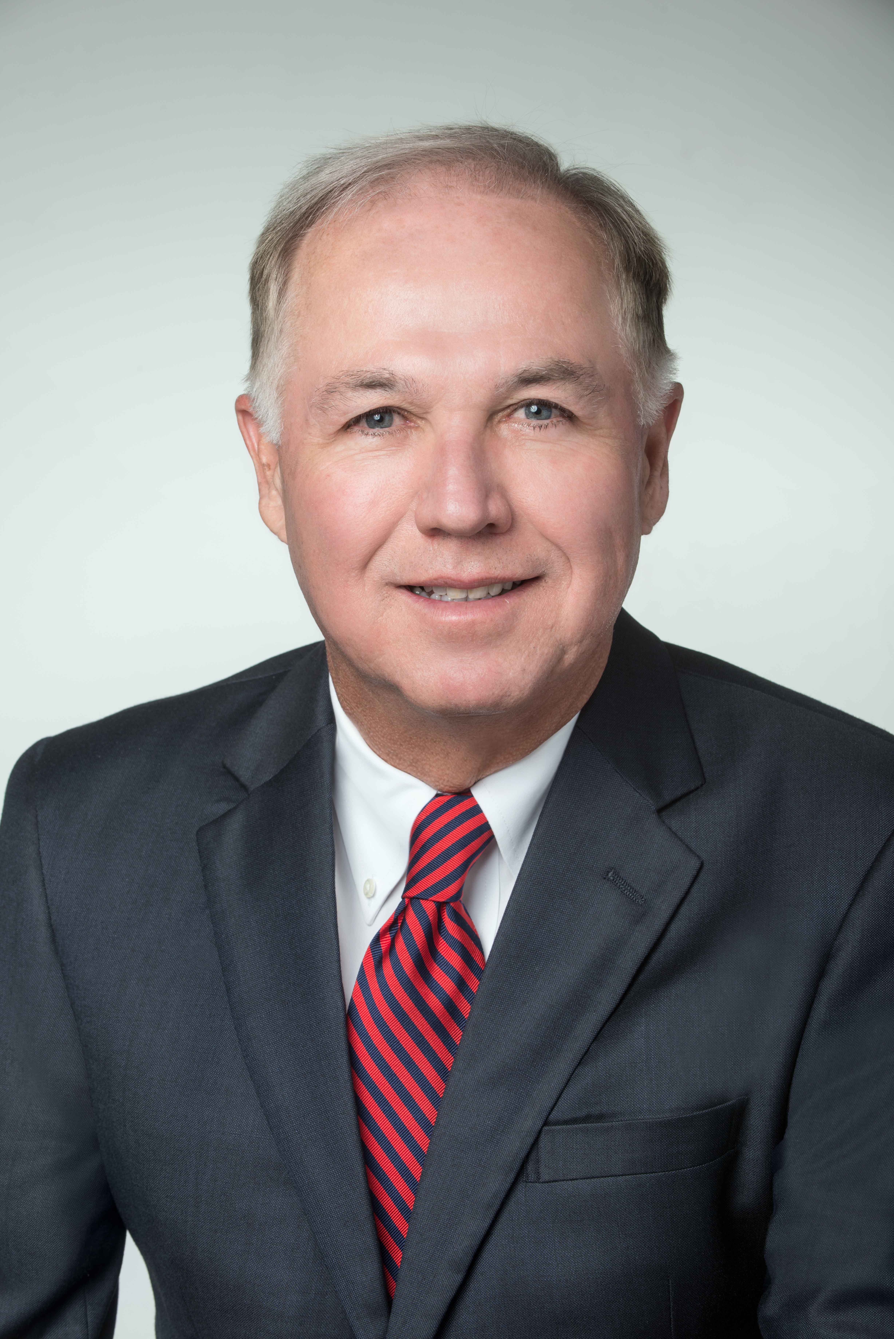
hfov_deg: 14.4
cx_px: 447
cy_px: 670
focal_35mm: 95
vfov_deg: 21.5
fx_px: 3536
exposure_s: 1/160
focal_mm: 95
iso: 100
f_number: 13
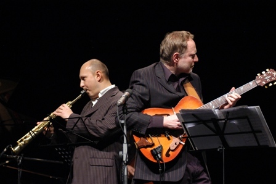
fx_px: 919
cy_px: 92
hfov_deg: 17.1
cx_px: 138
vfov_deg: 11.4
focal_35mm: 120
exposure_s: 1/100
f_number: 3.2
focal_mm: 80
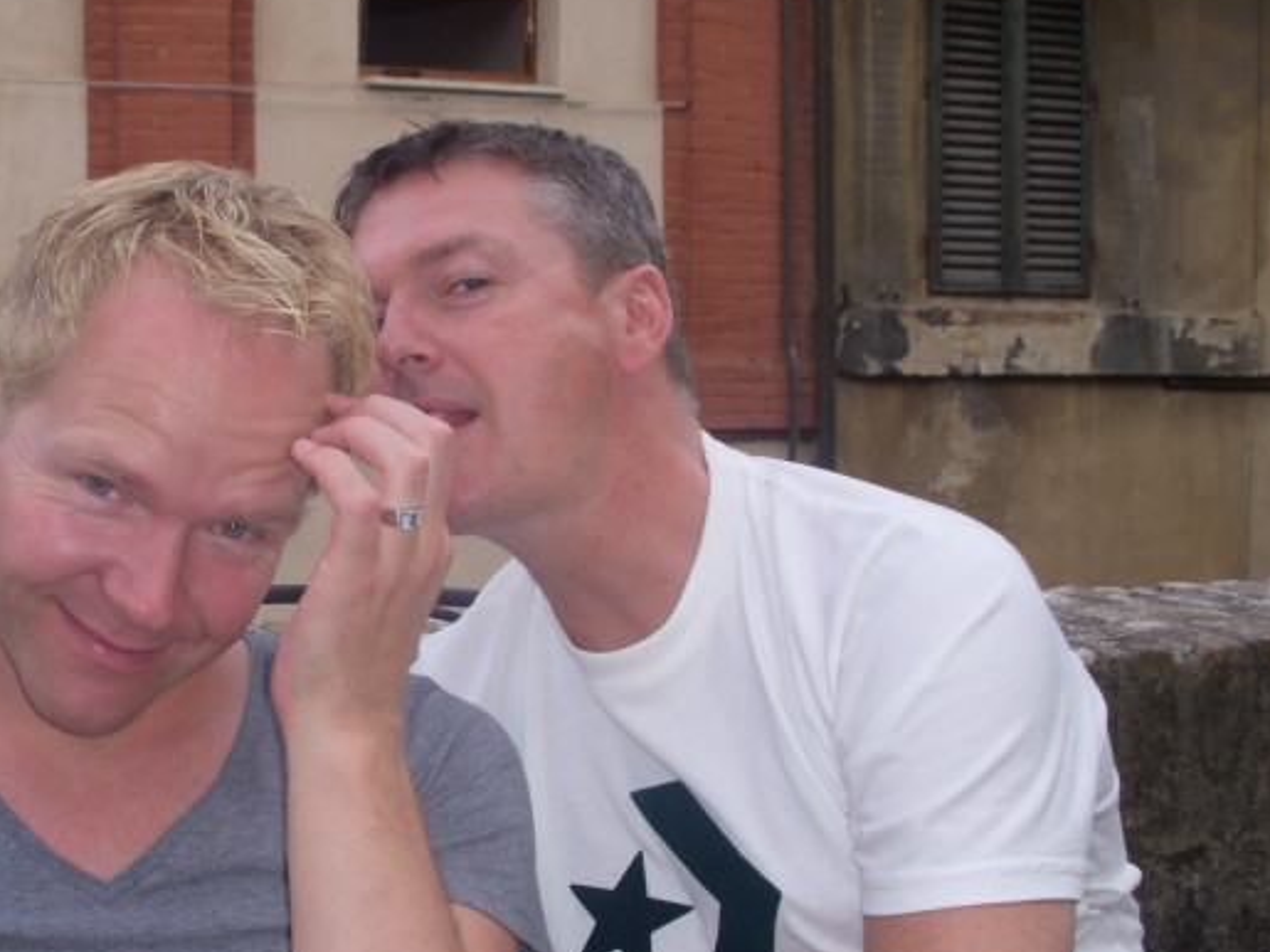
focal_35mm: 59
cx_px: 429
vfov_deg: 24.8
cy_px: 506
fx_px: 2164
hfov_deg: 32.4
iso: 100
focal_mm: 6.3
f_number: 3.3
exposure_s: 1/80
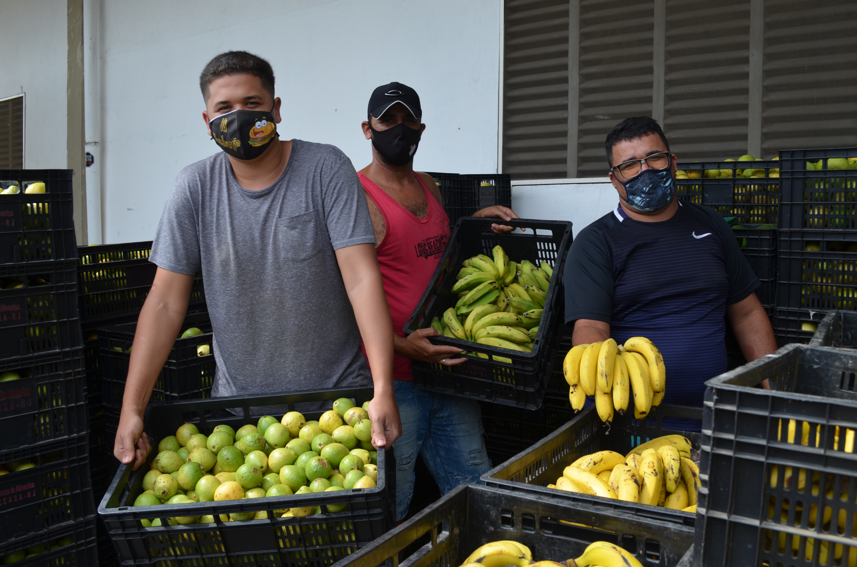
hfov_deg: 57.3
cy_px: 284
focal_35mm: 33
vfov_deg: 39.8
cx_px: 428
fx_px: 784
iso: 200
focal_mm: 22
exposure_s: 1/200
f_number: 7.1
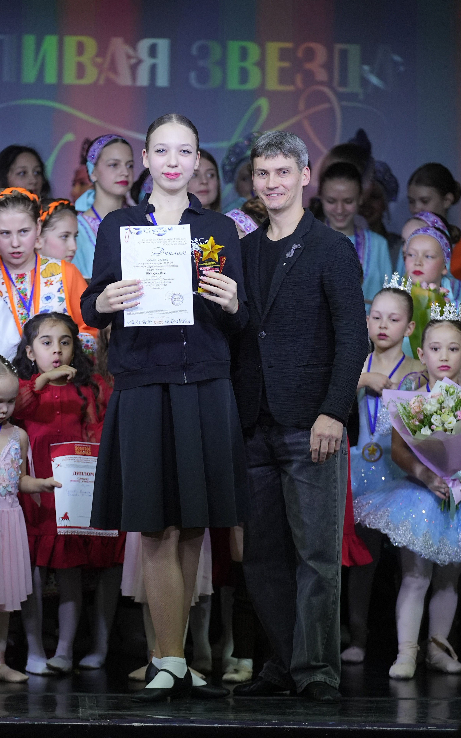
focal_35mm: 252
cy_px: 369
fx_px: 5066
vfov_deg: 8.3
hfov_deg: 5.2
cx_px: 230
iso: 1000
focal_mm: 165
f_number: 2.8
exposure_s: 1/320
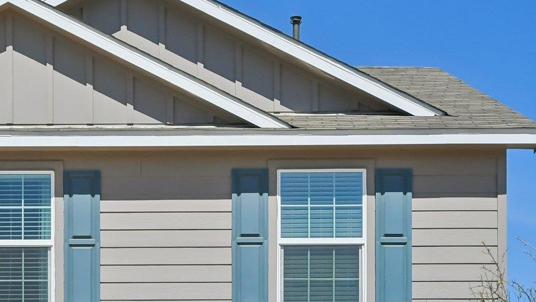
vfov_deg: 13.2
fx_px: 1279
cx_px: 129
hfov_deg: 23.4
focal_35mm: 90
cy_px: 314
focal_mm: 24
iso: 400
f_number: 8
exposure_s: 1/2500
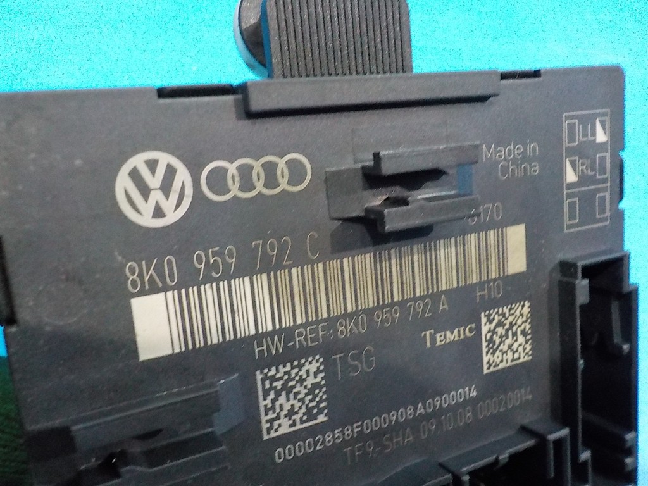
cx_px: 324
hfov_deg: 60.0
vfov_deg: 46.8
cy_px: 243
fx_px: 562
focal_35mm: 30
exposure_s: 1/40
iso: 800
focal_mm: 4.1
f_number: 3.3
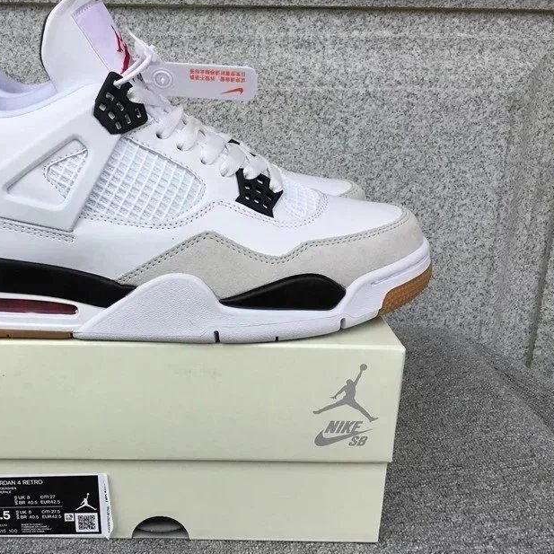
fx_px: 724
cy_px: 271
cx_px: 166
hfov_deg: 41.1
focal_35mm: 40
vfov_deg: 41.9
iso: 25
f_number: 2.4
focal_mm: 3.3
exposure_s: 1/238
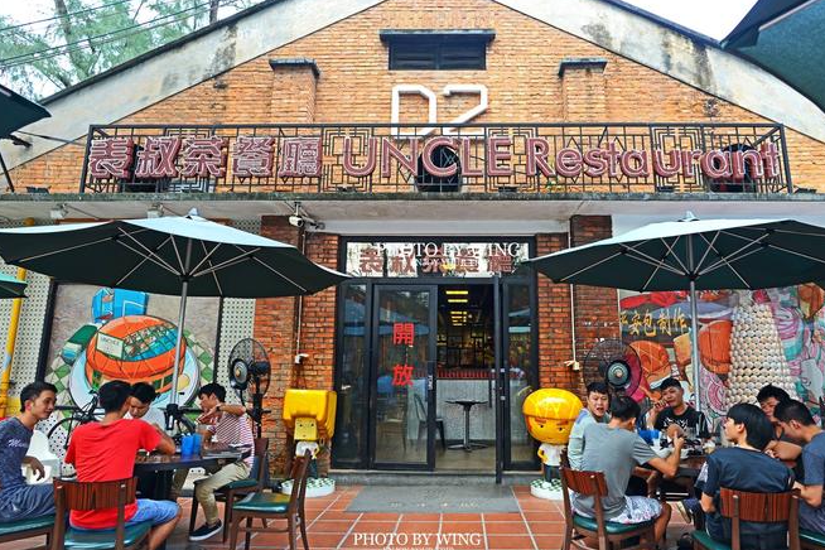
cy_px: 256
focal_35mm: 22
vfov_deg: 57.2
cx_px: 447
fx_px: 504
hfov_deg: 78.4
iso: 160
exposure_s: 1/60
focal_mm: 20
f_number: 4.5
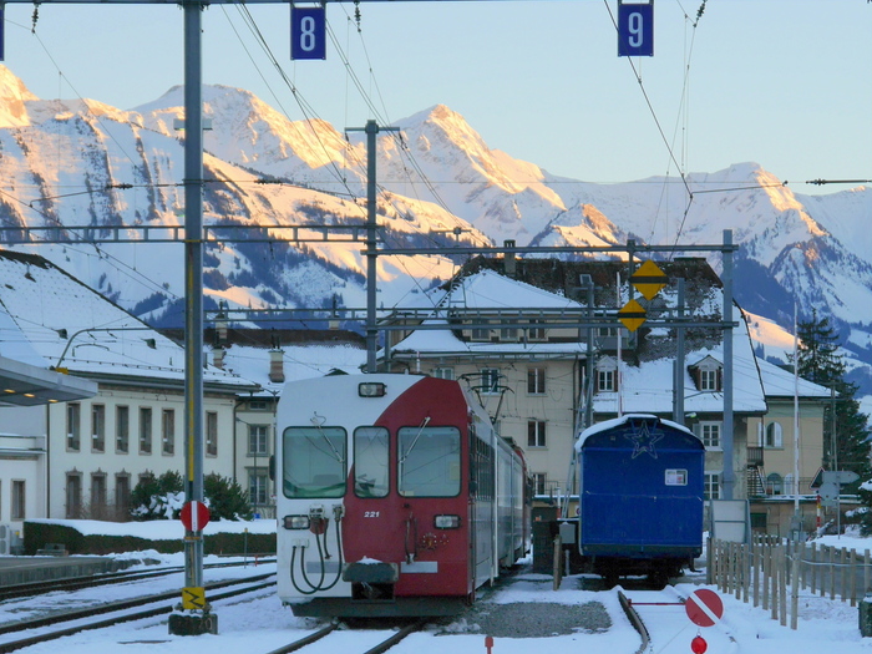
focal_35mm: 144
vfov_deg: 10.3
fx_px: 3627
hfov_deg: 13.7
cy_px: 419
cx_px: 387
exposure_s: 1/160
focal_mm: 42
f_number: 5.6
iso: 160
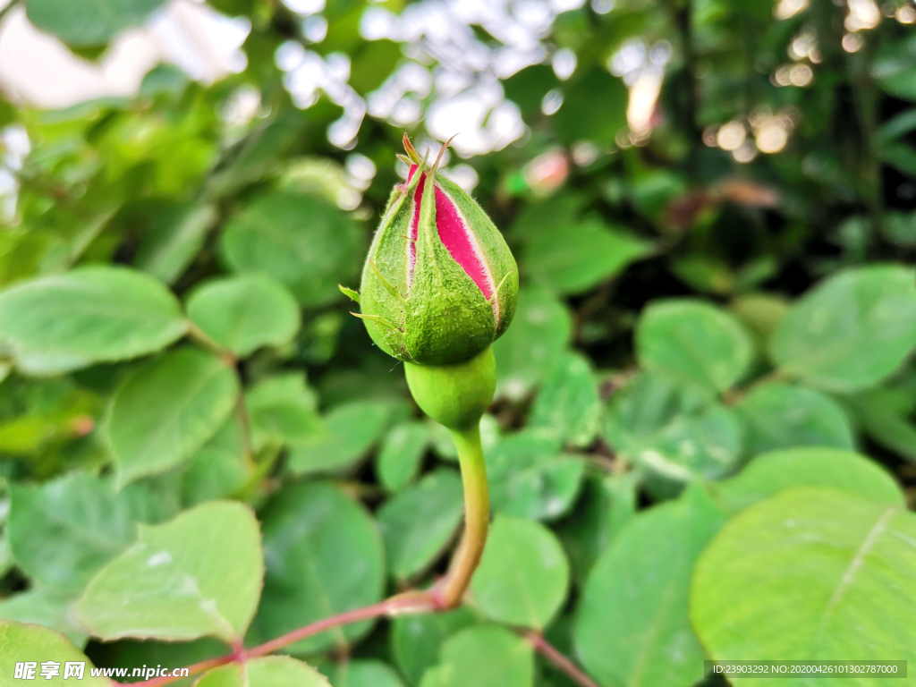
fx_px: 688
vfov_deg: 53.1
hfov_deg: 67.3
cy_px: 344
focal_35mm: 26
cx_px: 458
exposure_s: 1/184
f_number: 1.8
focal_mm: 4.75
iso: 50
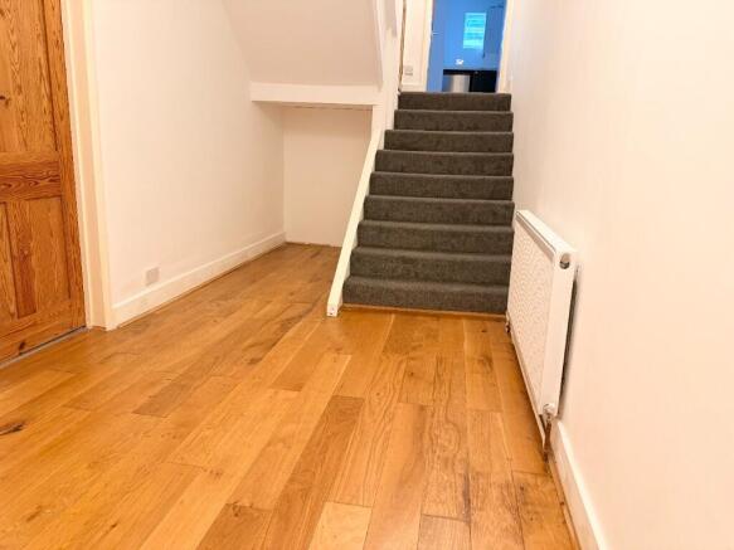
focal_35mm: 24
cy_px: 275
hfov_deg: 71.6
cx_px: 367
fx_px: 509
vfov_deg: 56.8
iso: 250
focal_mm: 6.76
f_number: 1.78
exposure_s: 1/50
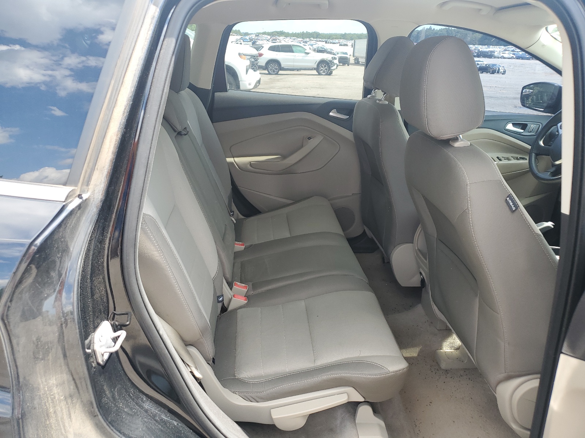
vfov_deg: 53.1
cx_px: 292
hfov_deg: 67.3
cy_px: 219
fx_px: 439
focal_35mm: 26
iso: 50
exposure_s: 1/256
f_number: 1.5
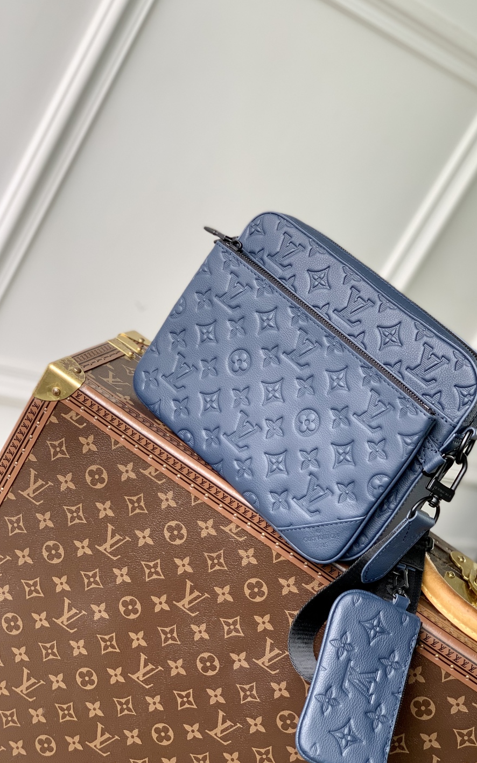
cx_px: 283
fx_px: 1164
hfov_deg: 23.1
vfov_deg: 36.3
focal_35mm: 56
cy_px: 383
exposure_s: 1/122
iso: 32
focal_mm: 6
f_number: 2.4
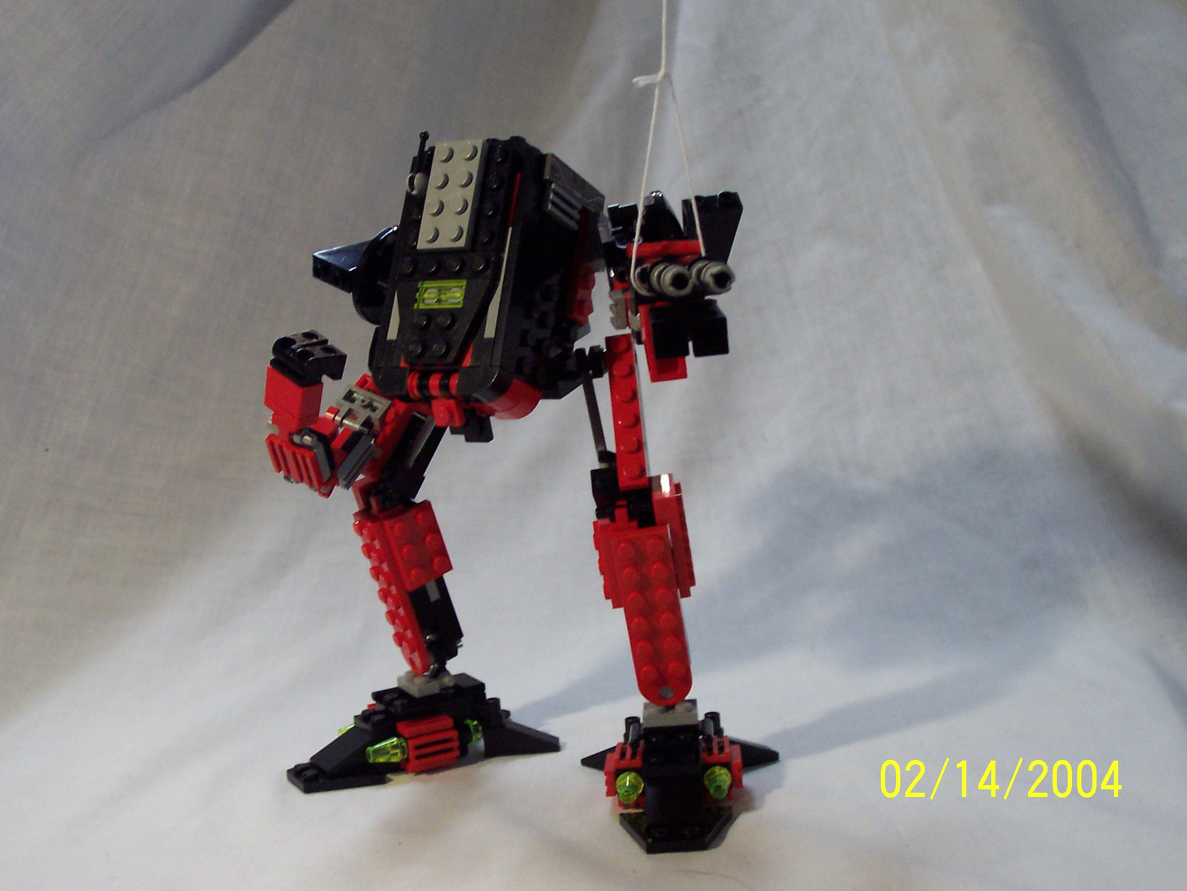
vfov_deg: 31.5
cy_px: 446
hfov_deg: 41.2
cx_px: 594
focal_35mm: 46
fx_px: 1577
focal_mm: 7
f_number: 3
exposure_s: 1/45
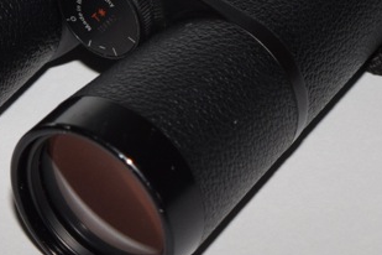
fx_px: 2829
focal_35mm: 267
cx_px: 106
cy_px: 28
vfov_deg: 5.1
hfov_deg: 7.7
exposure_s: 1/200
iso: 800
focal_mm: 55
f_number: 5.6
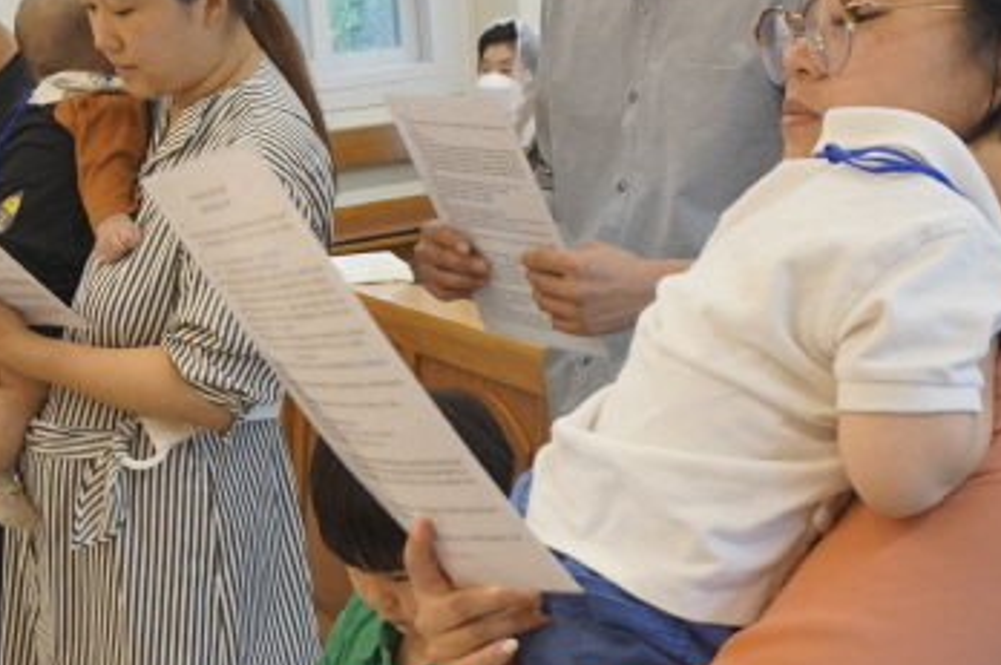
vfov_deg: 19.7
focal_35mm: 69
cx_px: 253
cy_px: 315
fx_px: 1916
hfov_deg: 28.8
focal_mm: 20
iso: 1250
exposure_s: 1/160
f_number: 4
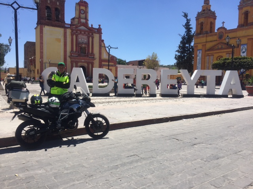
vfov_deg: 48.2
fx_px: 212
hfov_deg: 61.7
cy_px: 94
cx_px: 126
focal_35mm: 29
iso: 32
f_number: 2.2
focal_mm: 4.15
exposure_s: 1/2326
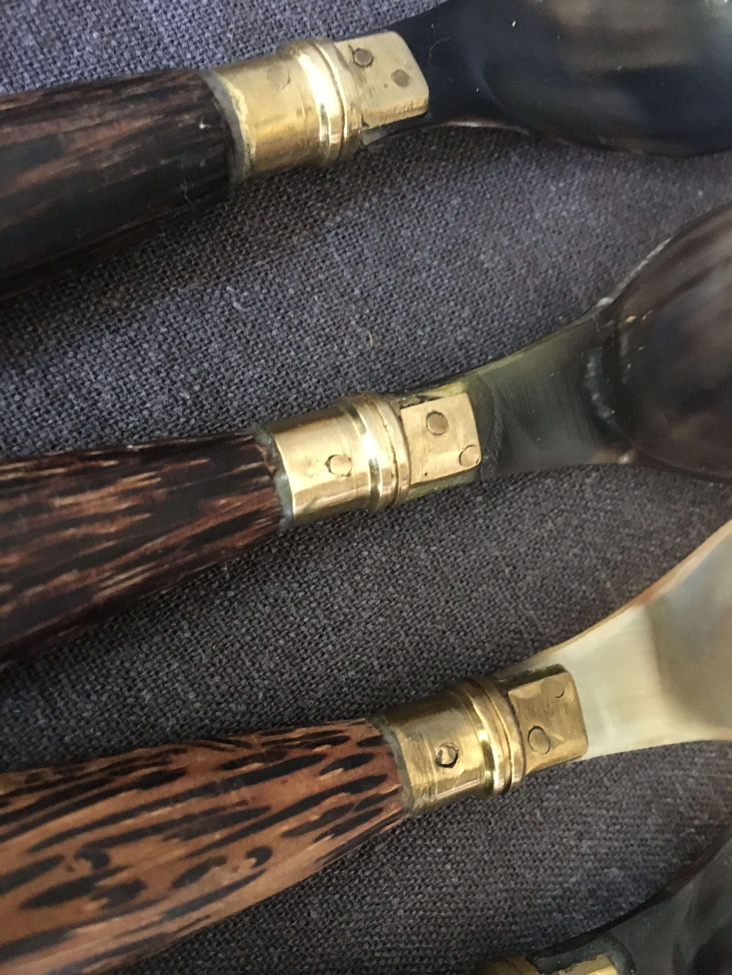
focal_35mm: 29
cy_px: 488
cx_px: 366
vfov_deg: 61.7
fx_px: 818
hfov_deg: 48.2
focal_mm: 4.15
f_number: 2.2
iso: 320
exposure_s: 1/17
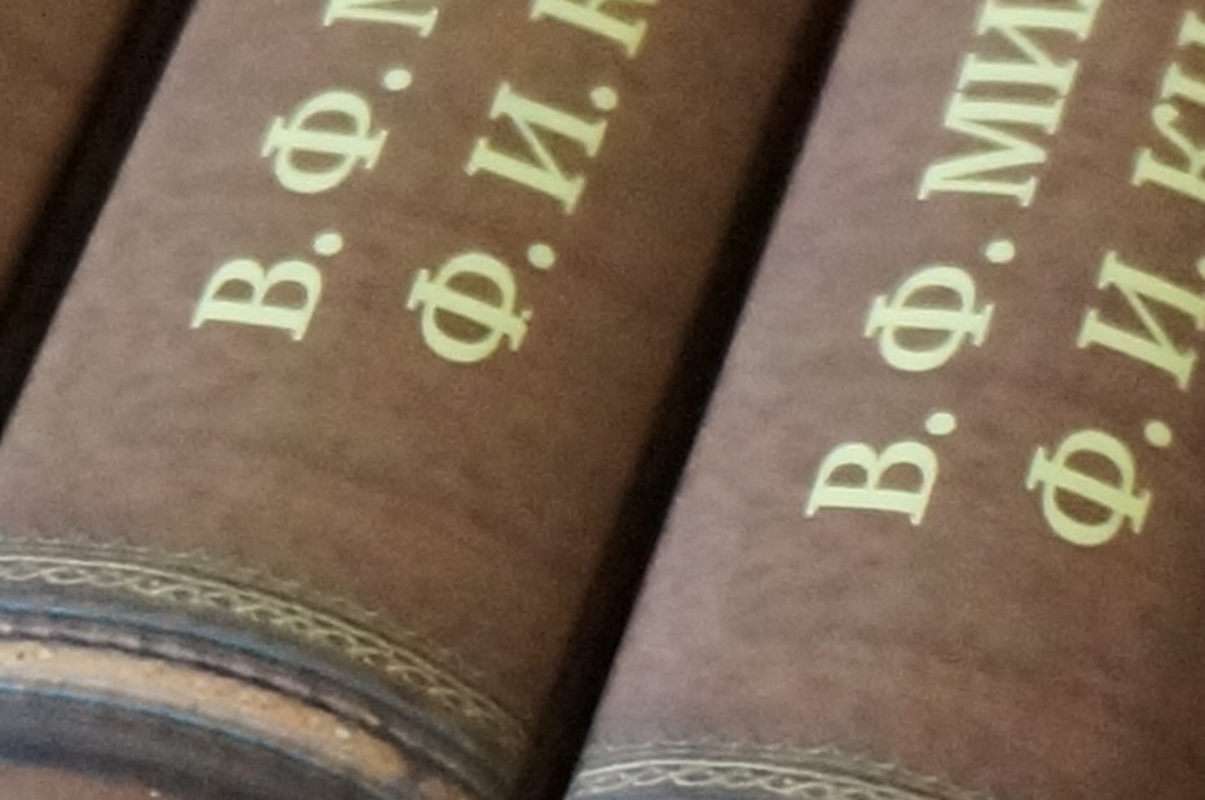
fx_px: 8825
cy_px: 144
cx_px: -812
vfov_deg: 5.2
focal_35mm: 264
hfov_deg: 7.6
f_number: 4.5
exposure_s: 1/125
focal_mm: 26
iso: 3200
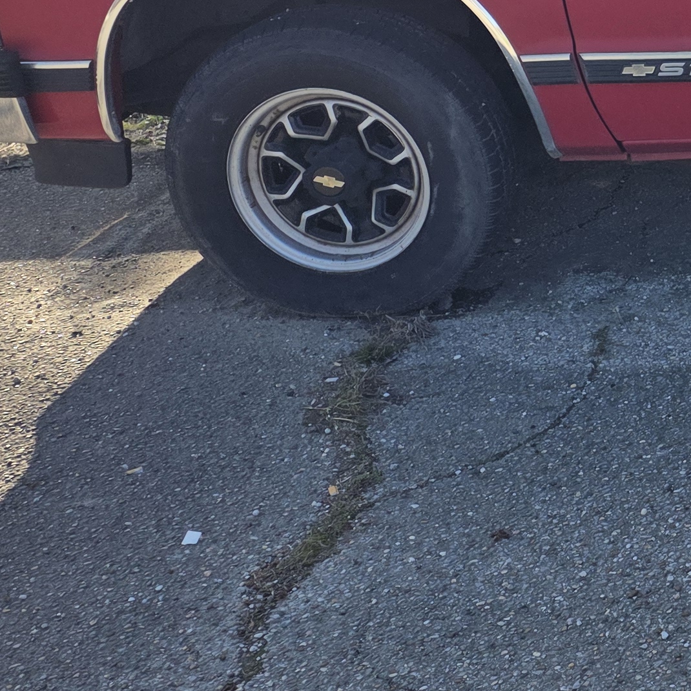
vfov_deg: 22.3
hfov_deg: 19.3
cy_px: 90
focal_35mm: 76
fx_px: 1716
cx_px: 1095
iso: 80
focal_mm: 6.25
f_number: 1.7
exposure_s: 1/4434
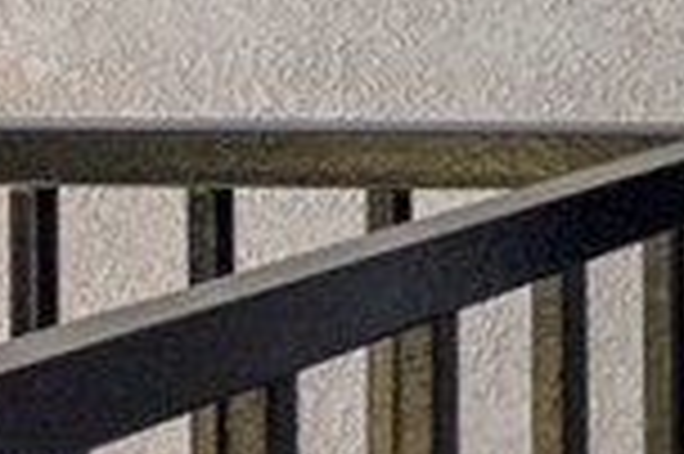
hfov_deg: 13.1
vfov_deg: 12.4
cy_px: -65
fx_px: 2050
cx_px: 1728
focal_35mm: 108
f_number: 8
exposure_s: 1/400
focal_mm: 16
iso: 640
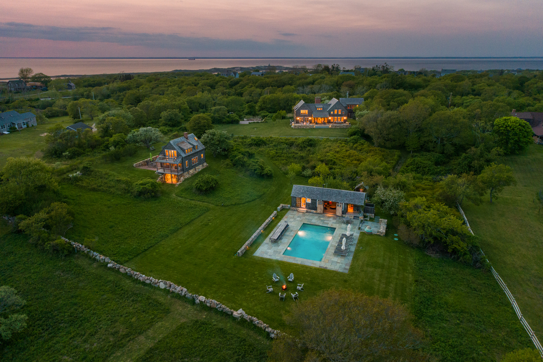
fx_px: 362
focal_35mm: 24
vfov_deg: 53.1
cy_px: 181
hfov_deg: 73.7
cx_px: 272
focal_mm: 8.8
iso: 800
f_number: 5
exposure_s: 1/3
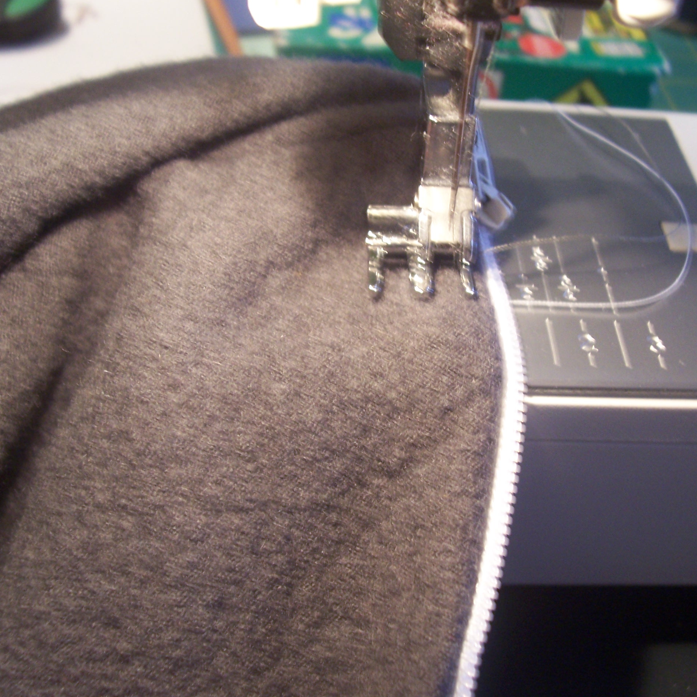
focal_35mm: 41
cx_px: 398
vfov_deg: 40.9
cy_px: 341
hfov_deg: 40.8
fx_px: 934
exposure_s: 1/8
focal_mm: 5.6
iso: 160
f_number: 2.7
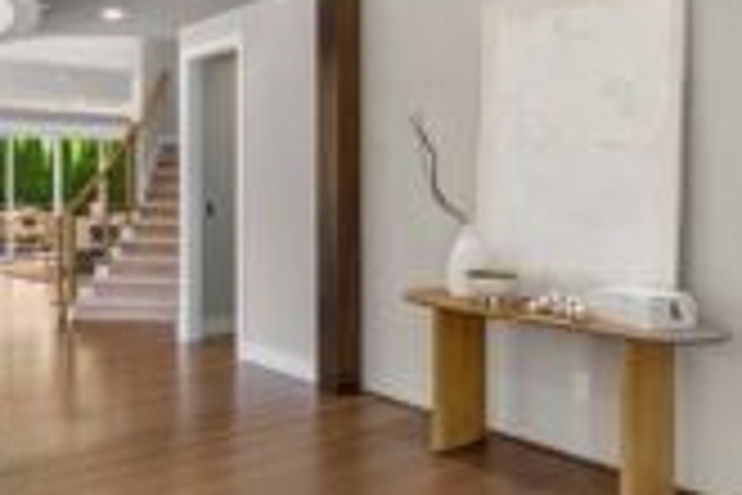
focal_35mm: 34
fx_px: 701
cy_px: 178
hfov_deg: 54.3
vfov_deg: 38.6
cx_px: 229
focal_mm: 14
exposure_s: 1/10
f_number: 6.7
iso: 1000
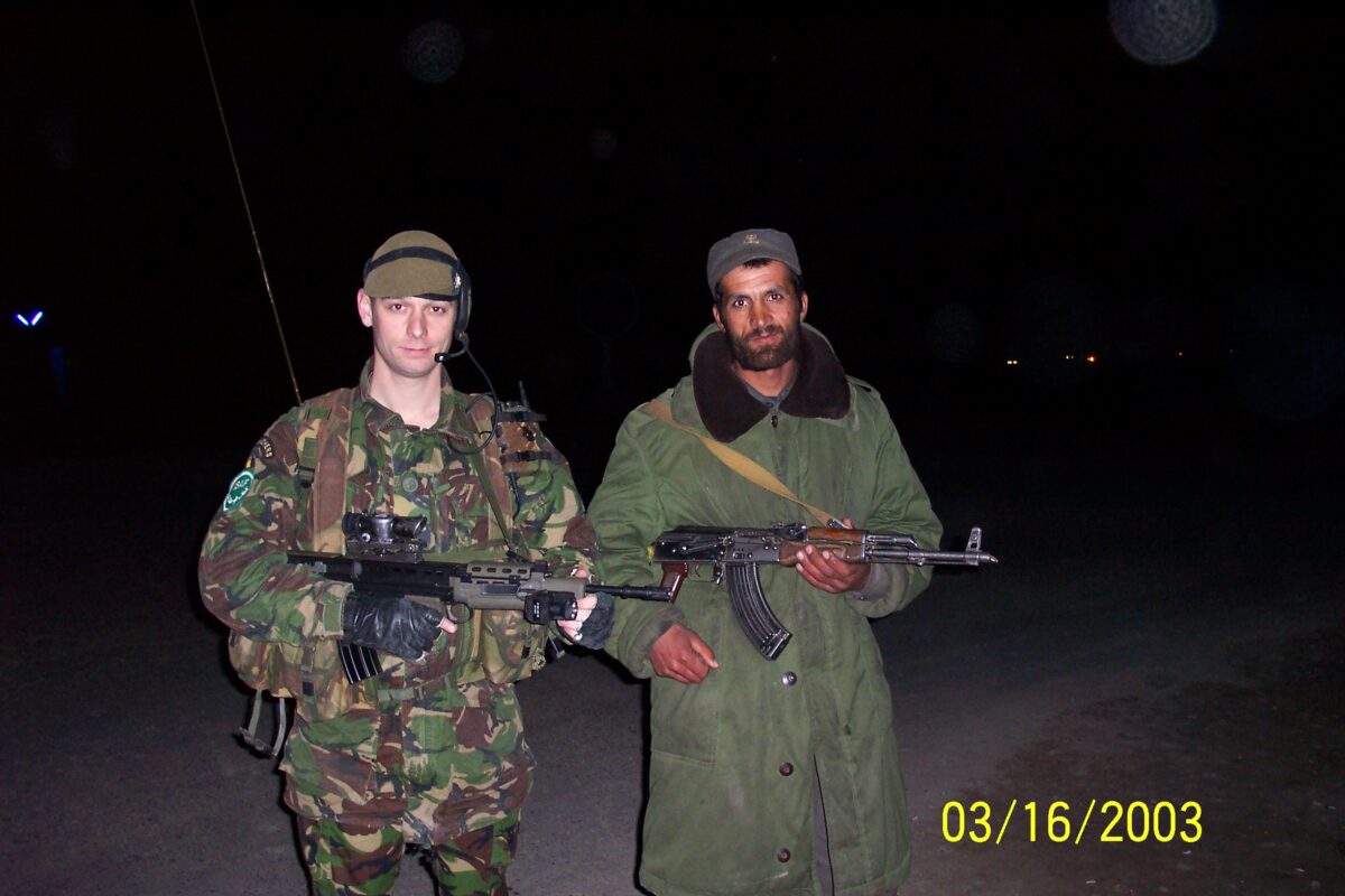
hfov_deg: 54.4
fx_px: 1308
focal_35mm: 35
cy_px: 448
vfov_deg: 37.9
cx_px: 672
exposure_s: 1/30
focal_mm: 7.5
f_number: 2.8
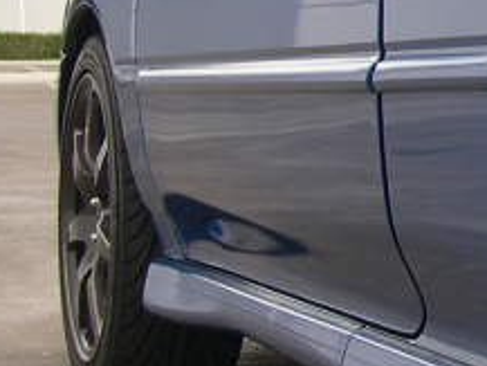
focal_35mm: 179
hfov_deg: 10.0
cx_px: 1048
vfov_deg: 8.3
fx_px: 2520
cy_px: -9
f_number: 2.8
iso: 100
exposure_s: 1/290
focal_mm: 8
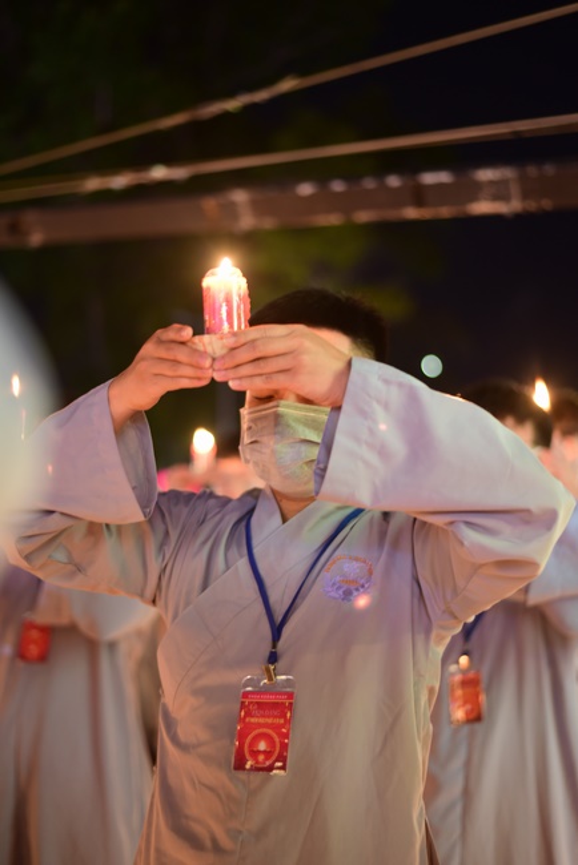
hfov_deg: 27.0
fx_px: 1203
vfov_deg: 39.6
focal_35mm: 50
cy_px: 432
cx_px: 289
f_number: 1.8
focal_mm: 50
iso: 800
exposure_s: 1/10
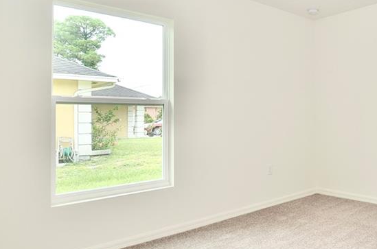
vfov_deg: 46.0
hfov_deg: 56.7
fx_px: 292
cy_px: 105
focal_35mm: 28
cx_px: 338
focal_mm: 10
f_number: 5.6
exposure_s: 1/125
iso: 180
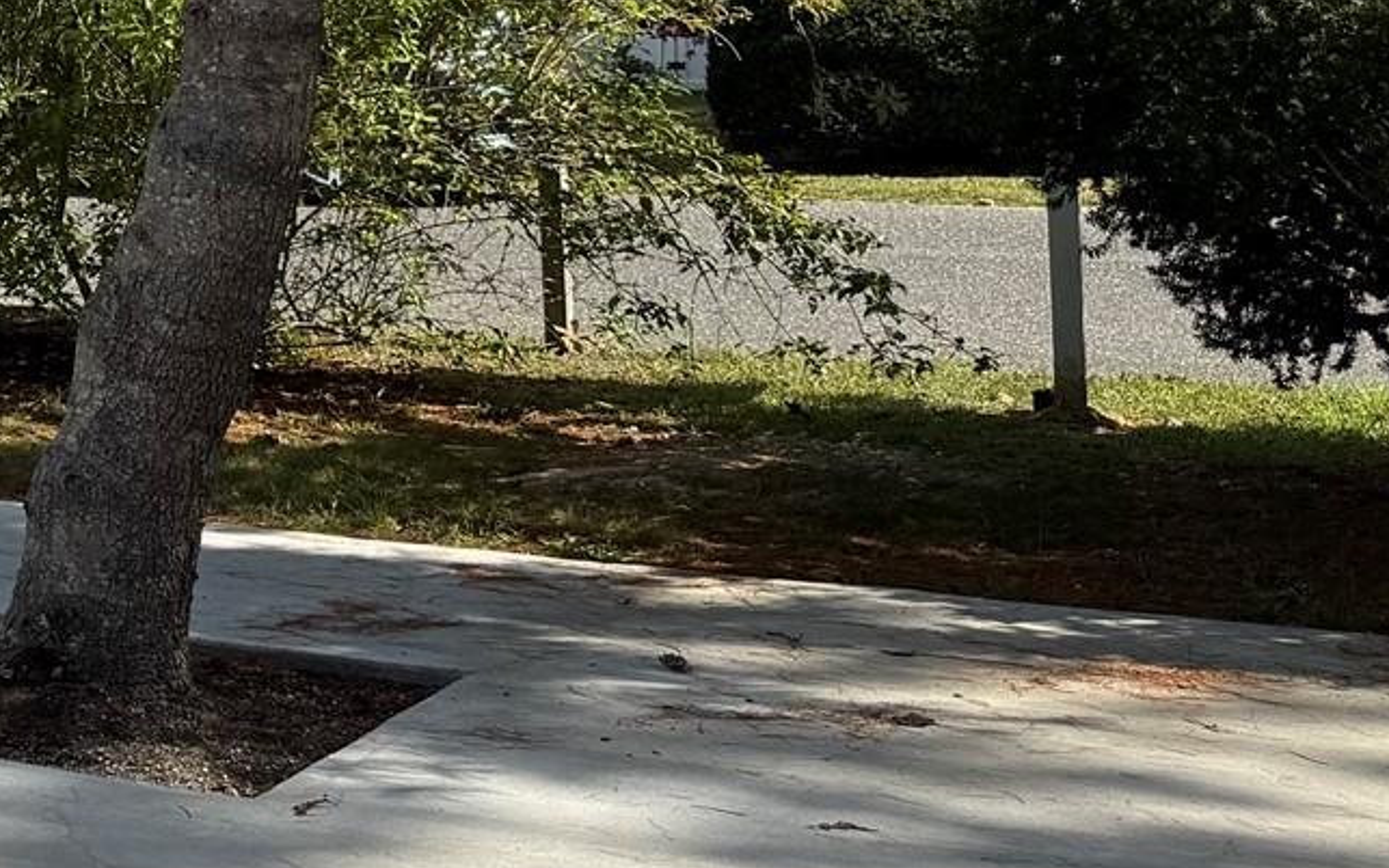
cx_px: -661
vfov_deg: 15.6
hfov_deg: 21.6
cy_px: -112
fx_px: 3067
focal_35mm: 81
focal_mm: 6.76
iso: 80
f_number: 1.78
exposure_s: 1/3759
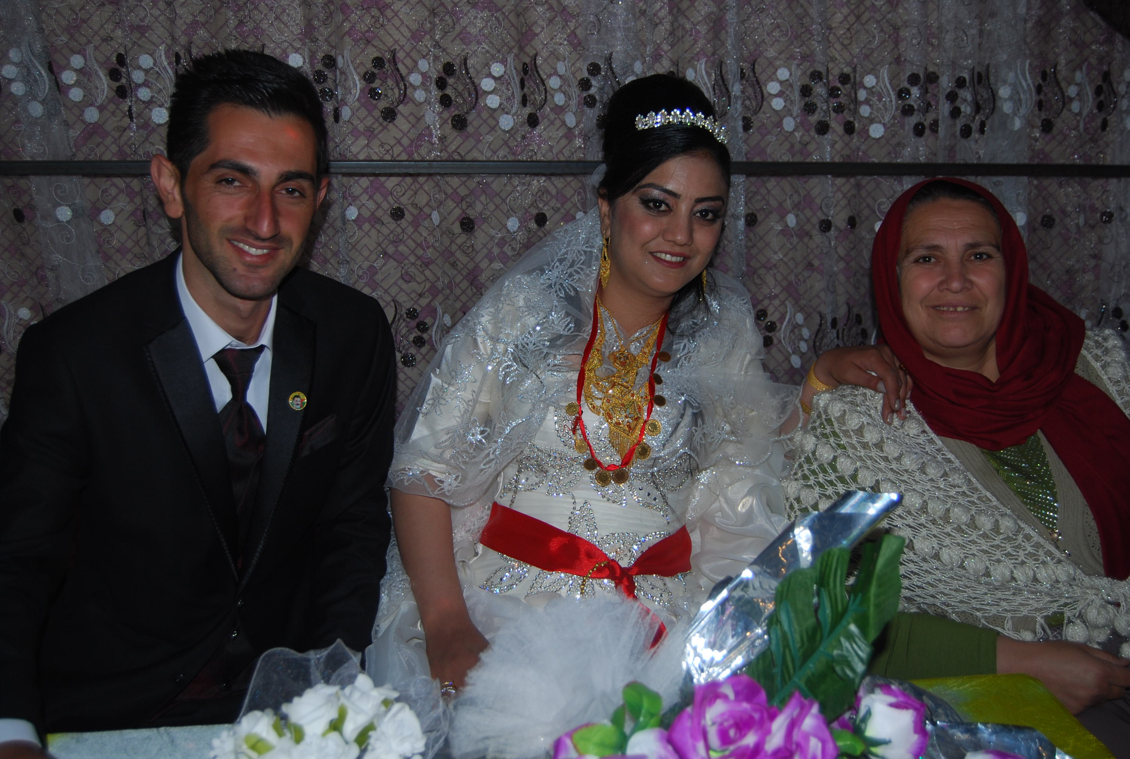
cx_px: 565
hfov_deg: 49.5
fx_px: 1227
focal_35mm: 39
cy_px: 380
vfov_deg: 34.4
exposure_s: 1/60
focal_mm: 26
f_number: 4
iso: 200
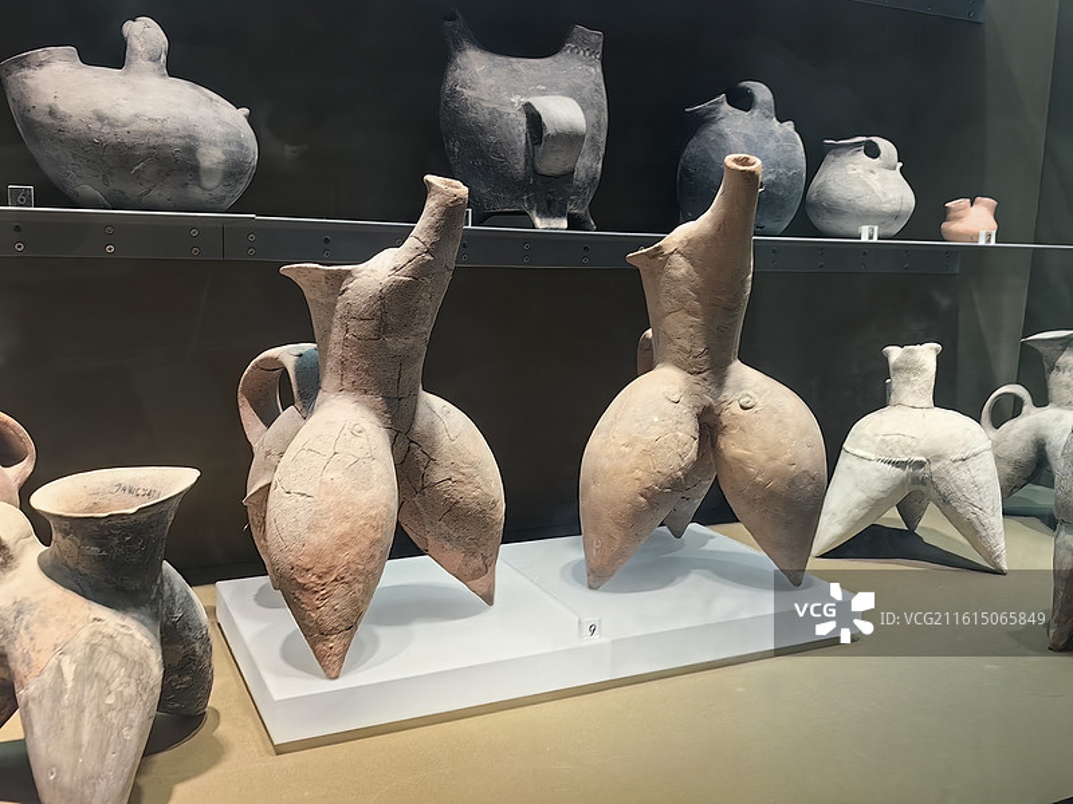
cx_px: 536
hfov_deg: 56.8
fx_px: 992
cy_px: 402
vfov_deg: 44.2
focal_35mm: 32
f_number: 2
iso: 125
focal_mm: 6.35
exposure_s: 1/100
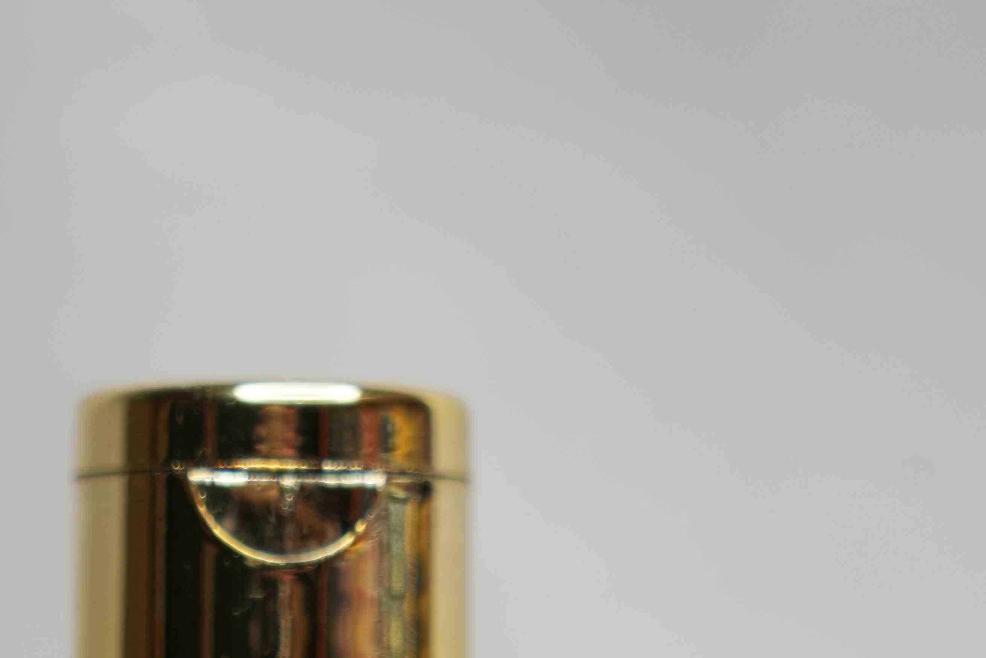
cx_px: 310
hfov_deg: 7.5
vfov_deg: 4.9
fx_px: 7560
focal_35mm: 276
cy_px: 1162
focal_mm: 103
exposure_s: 1/60
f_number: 5.6
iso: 250
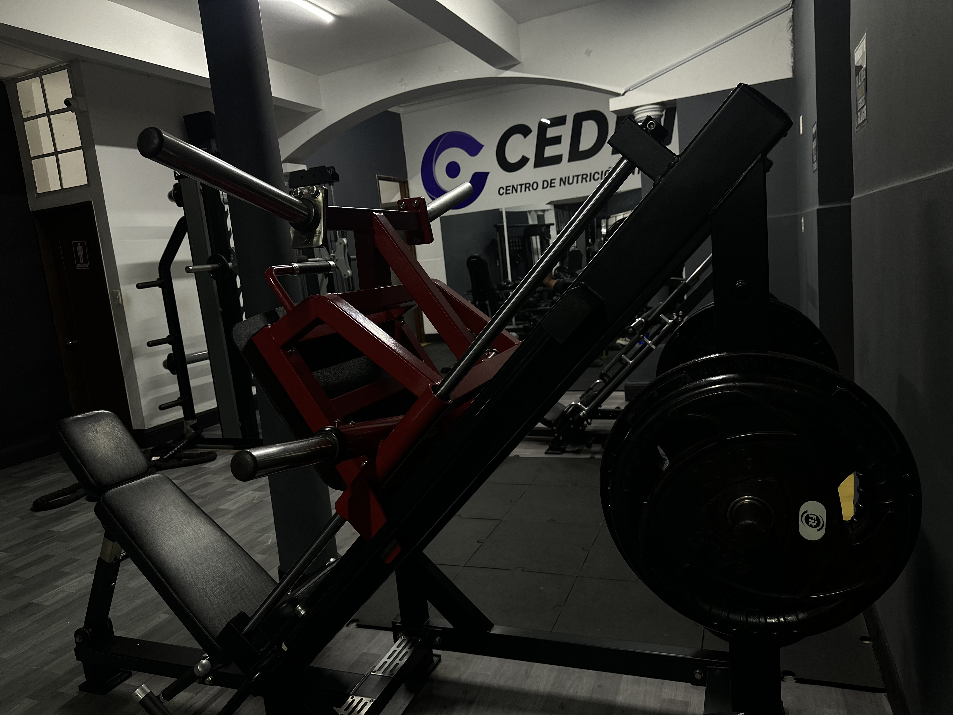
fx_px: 661
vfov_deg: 56.8
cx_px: 476
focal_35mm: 24
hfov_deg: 71.6
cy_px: 358
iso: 320
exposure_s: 1/60
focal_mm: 6.86
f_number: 1.78
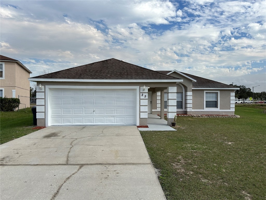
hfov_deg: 71.6
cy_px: 100
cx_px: 133
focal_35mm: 24
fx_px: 184
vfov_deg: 56.8
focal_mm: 6.86
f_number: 1.78
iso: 80
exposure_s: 1/5525
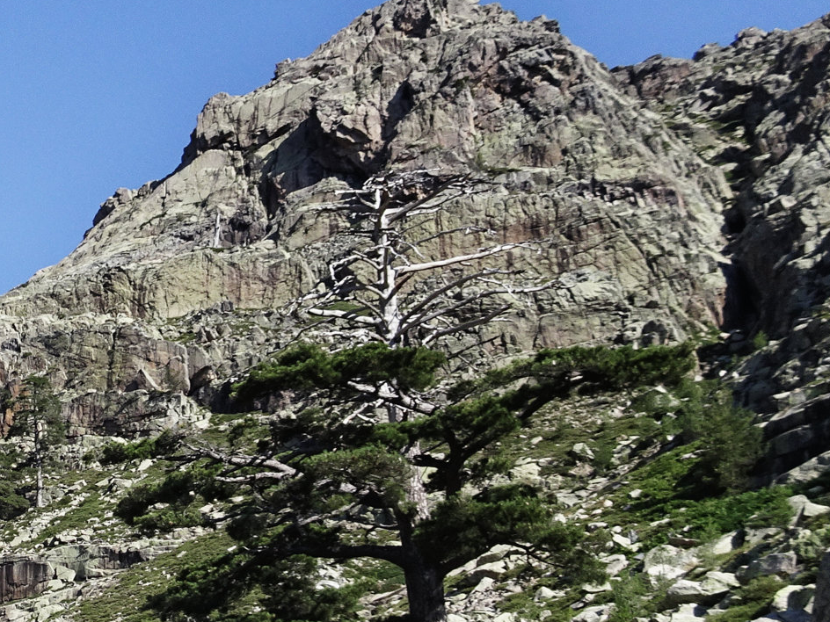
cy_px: 679
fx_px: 1463
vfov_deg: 22.7
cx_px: -149
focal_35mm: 61
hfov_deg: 28.0
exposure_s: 1/800
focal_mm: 4.1
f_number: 3.5
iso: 80
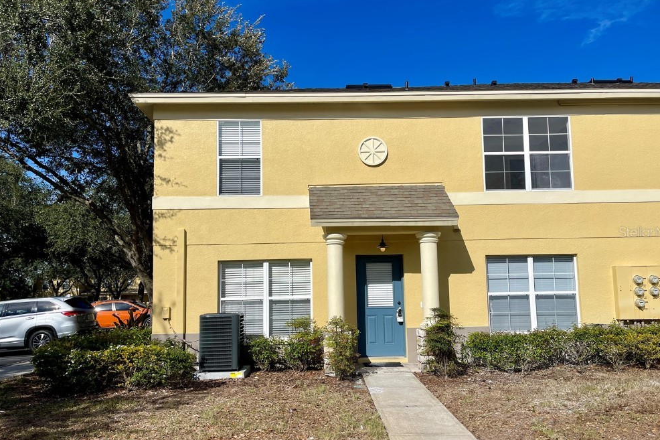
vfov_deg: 47.9
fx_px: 495
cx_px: 339
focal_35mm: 27
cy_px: 232
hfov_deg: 67.4
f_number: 1.6
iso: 32
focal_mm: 5.1
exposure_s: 1/8547
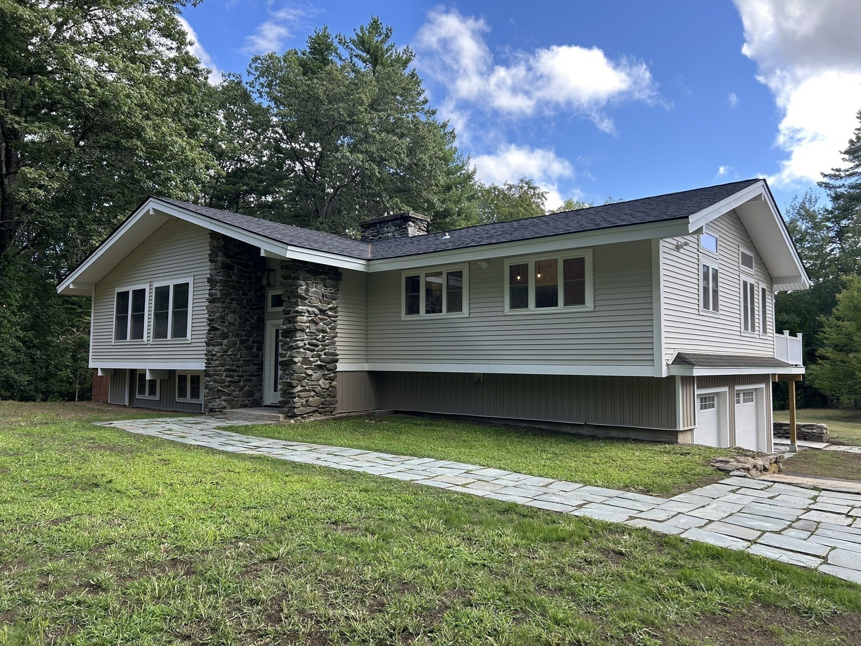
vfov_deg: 53.1
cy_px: 323
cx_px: 430
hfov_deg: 67.3
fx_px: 647
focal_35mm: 26
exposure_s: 1/808
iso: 50
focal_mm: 5.7
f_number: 1.5
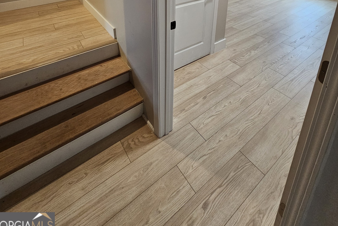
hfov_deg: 86.9
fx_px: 178
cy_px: -2
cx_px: 162
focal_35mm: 19
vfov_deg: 51.2
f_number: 2.2
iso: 250
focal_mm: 2.2
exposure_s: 1/60
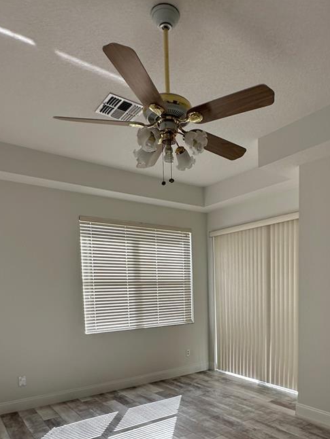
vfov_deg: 64.1
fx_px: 330
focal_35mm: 26
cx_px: 202
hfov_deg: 52.6
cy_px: 317
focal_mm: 2.22
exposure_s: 1/172
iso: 40
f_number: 2.2
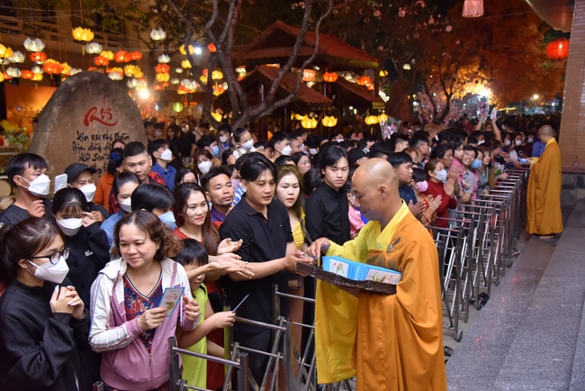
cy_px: 196
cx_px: 292
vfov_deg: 38.9
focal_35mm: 34
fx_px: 553
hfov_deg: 55.8
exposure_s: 1/125
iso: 1250
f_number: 4.5
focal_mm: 34
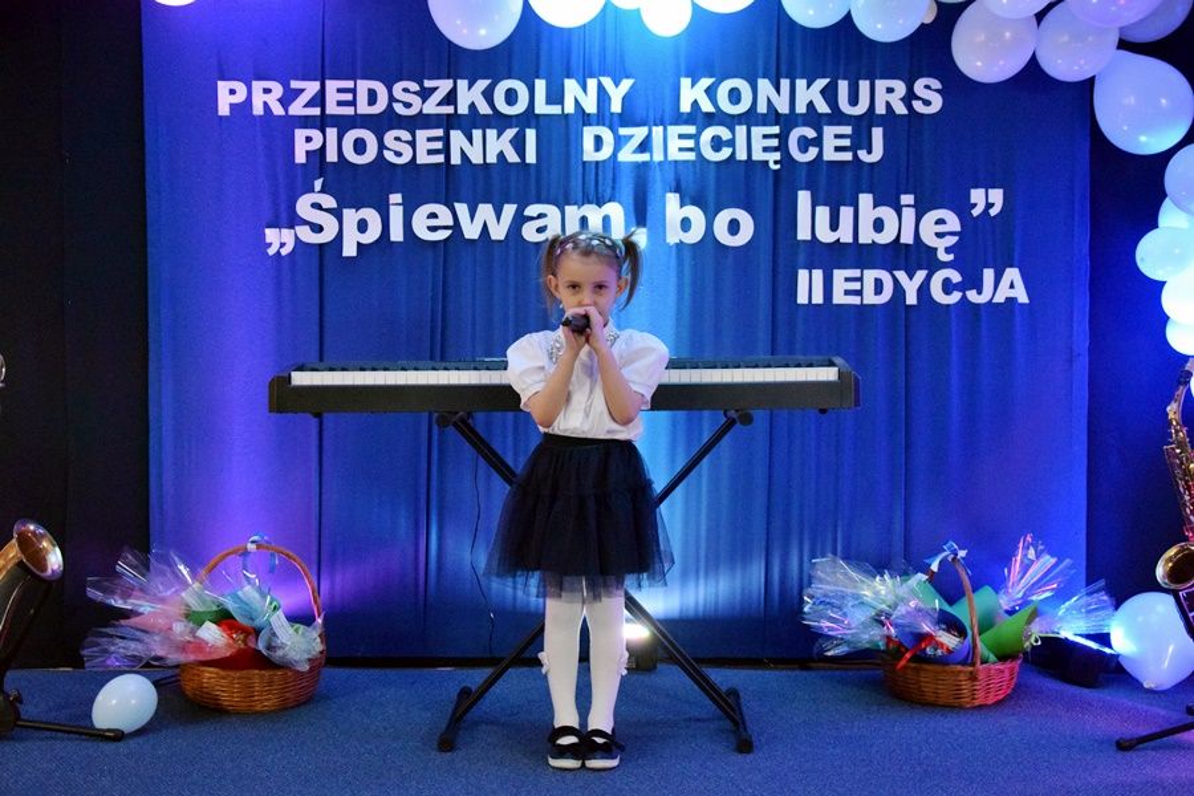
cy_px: 398
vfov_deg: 31.9
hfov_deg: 46.4
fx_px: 1393
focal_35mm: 42
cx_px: 597
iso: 7200
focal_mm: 28
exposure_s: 1/100
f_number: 4
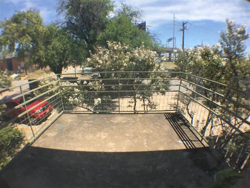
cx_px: 125
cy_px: 94
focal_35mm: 29
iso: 32
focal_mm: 4.15
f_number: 2.2
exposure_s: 1/989
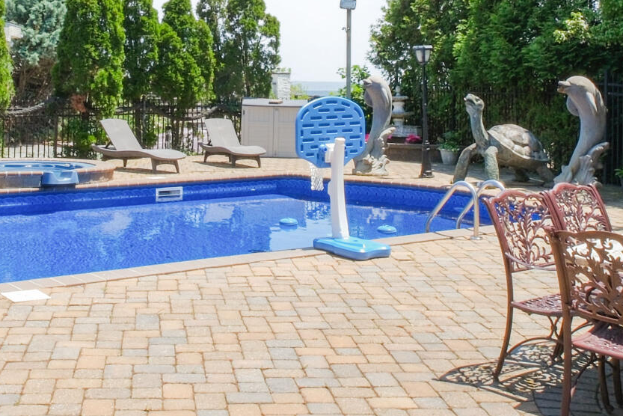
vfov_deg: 24.0
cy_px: 1
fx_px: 935
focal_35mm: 54
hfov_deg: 36.6
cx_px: 221
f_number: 16
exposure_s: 1/60
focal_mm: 10
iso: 200
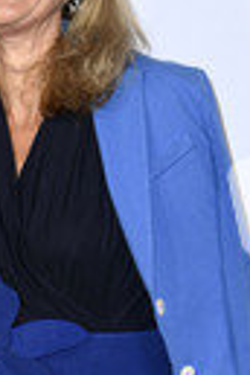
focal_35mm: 280
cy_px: 334
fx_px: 2916
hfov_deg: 4.9
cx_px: -119
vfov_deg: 7.3
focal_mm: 90
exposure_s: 1/200
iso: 640
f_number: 5.6
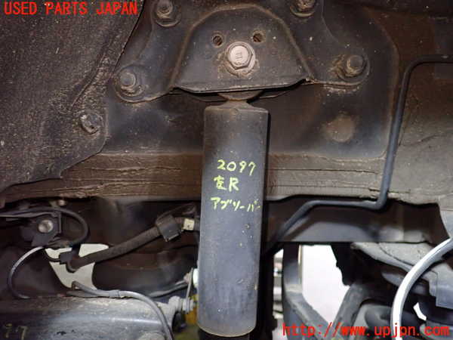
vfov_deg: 46.8
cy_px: 170
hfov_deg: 60.0
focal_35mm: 30
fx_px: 393
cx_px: 226
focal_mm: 5.4
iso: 640
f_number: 2.3
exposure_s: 1/30
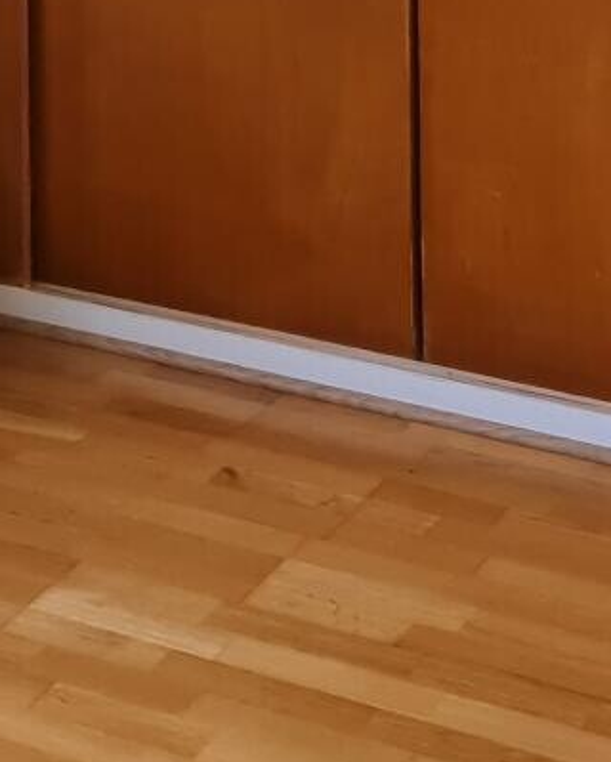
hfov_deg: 12.5
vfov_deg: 14.3
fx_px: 2753
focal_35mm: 122
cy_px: -514
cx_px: 31
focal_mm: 5.4
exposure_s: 1/100
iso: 250
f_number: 1.8
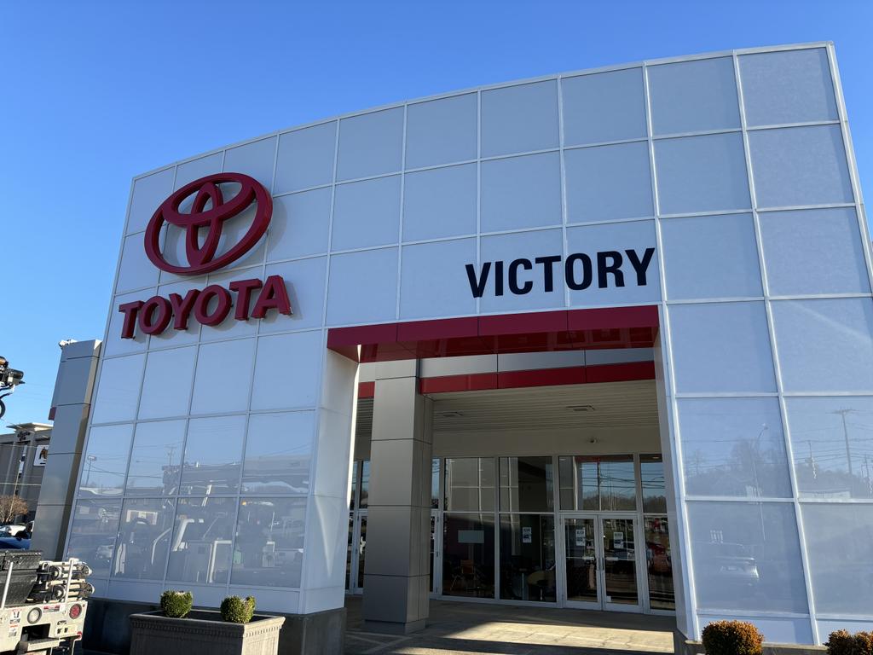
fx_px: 656
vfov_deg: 53.1
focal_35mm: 26
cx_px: 436
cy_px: 328
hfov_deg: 67.3
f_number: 1.6
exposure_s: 1/1263
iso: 50
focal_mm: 5.96
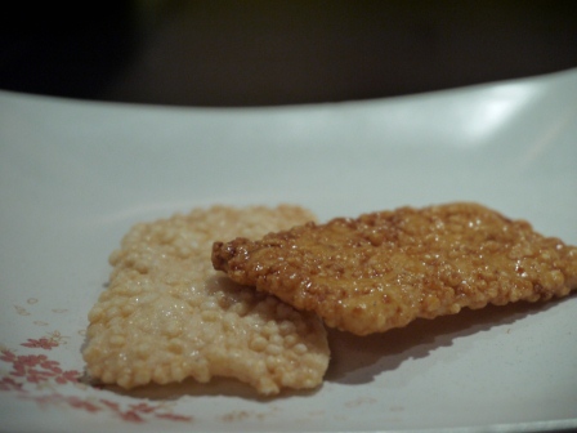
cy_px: 216
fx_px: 1400
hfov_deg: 23.3
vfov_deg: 17.6
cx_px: 288
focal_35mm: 84
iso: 800
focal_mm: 42
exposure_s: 1/80
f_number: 5.6
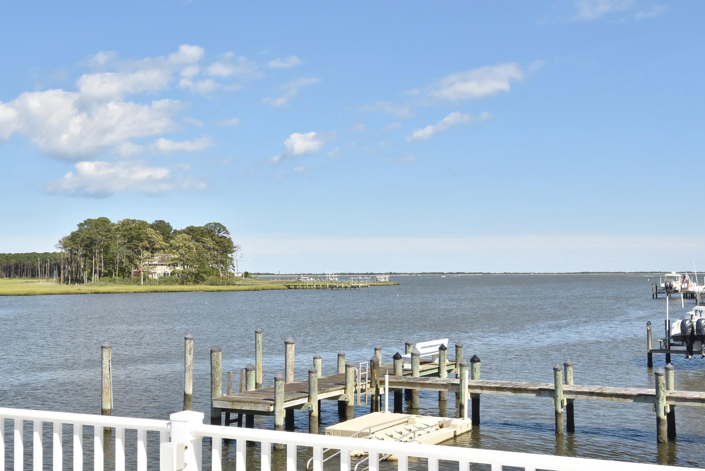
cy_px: 238
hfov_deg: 41.1
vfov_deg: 28.1
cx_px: 361
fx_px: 941
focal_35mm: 48
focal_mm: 28
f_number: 22
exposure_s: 1/200
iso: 500
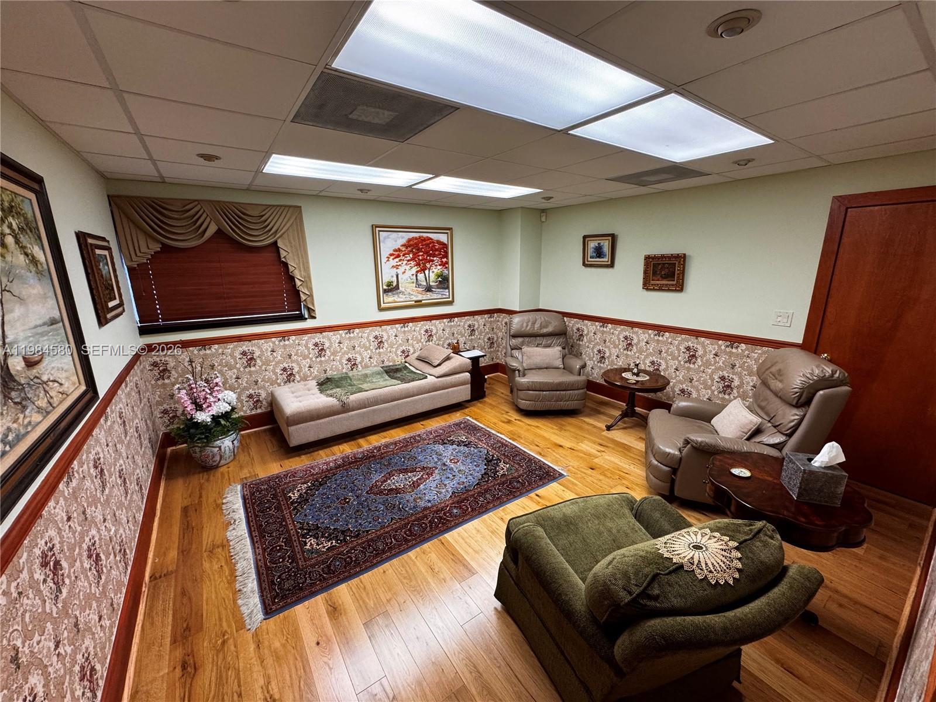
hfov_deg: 102.1
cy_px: 351
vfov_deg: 85.7
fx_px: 379
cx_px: 468
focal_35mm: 14
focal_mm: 2.22
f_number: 2.2
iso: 200
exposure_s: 1/60
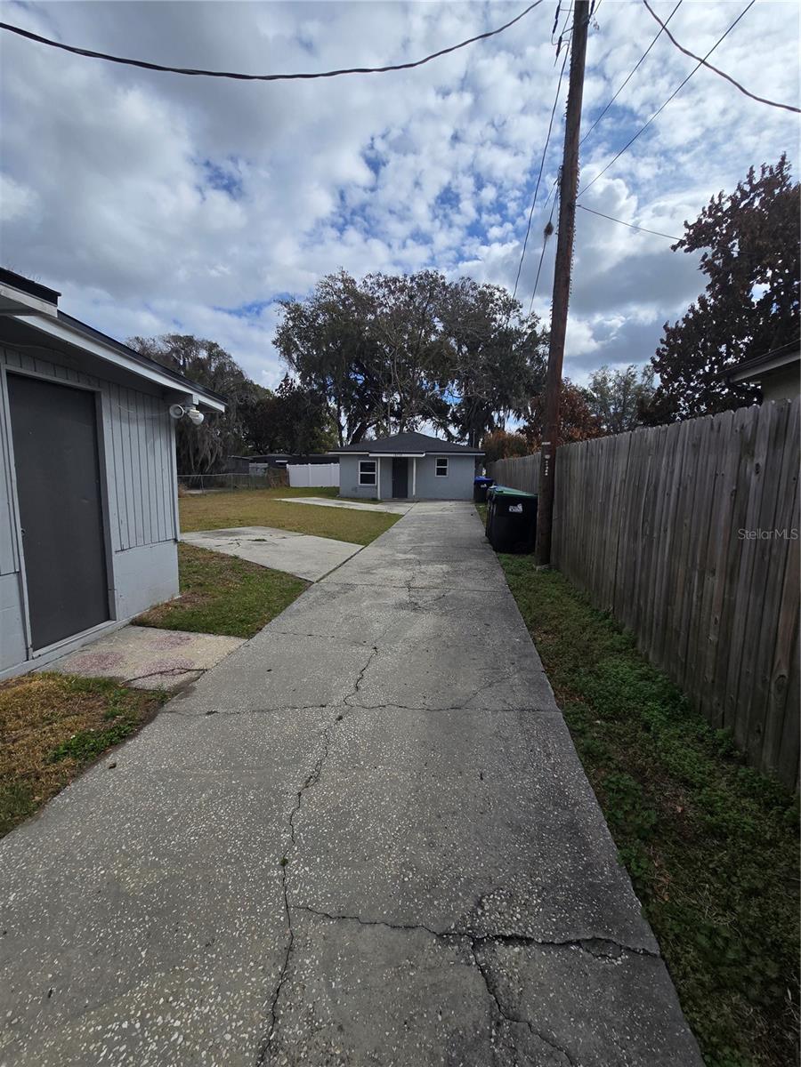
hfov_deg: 89.9
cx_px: 400
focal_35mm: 13
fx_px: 401
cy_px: 534
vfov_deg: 106.2
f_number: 2.2
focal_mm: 2.2
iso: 50
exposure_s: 1/4176
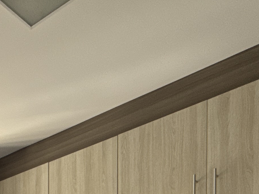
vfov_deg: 17.2
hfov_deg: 29.4
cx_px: 7
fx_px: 464
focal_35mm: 62
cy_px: 389
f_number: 2.2
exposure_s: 1/128
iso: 64
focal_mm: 2.22
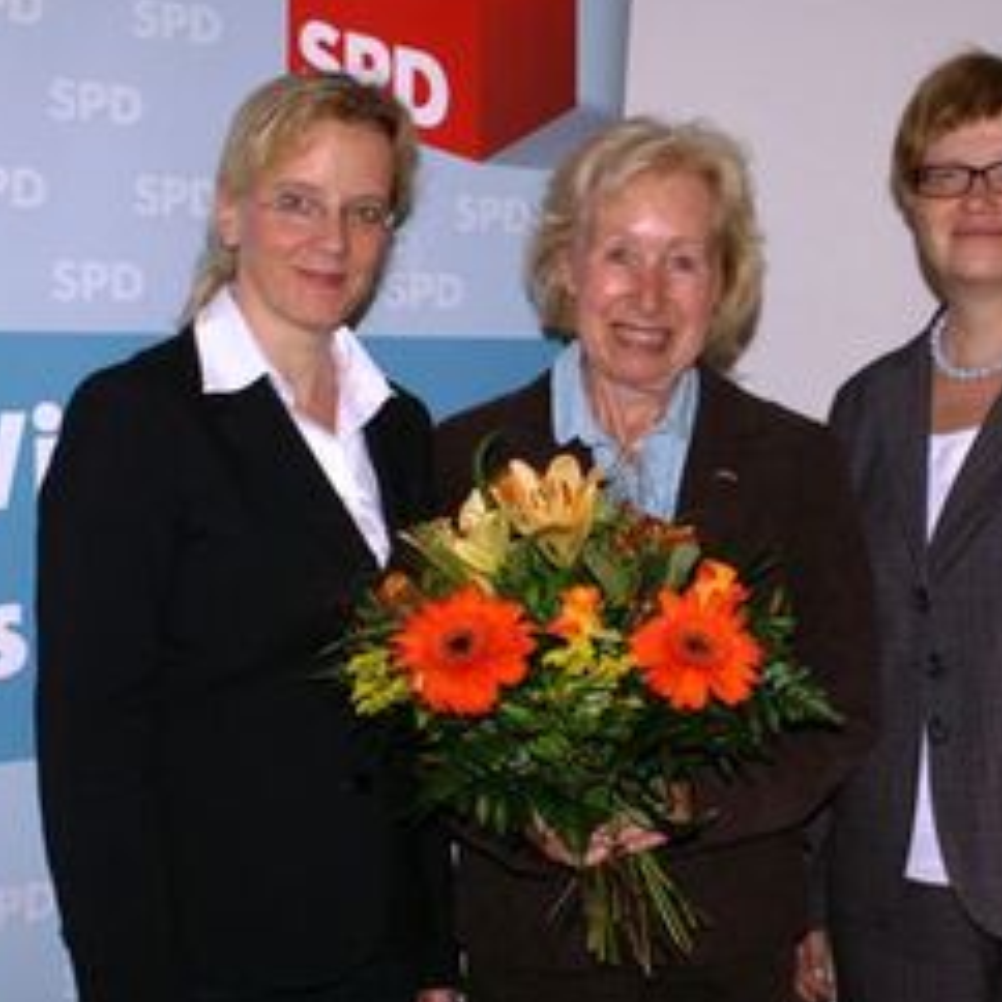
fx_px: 1932
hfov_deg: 28.8
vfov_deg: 29.1
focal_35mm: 59
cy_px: 522
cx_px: 704
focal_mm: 28
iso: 400
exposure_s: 1/60
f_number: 5.6
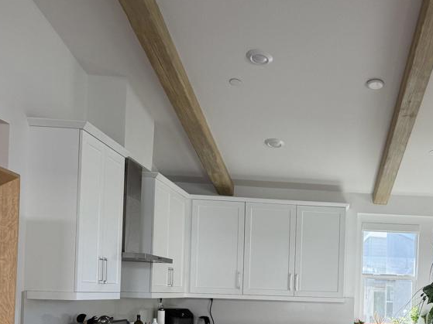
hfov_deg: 39.9
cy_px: 292
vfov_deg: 31.3
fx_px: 550
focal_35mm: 44
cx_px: 387
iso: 64
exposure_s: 1/215
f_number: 1.78
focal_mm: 6.76
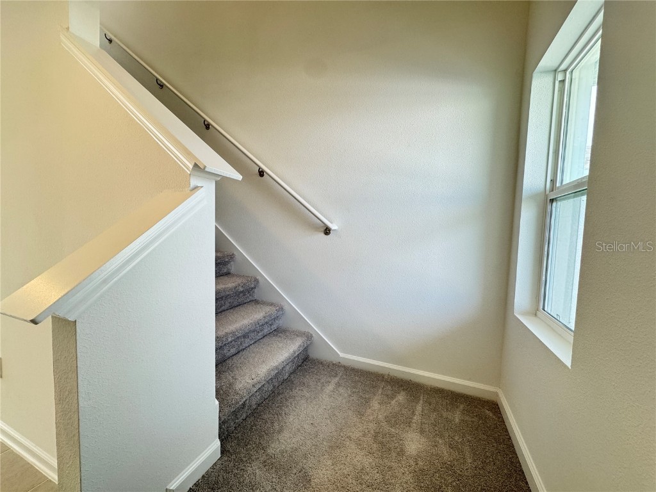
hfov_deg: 102.1
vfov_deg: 85.7
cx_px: 328
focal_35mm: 14
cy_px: 246
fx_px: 265
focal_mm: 2.22
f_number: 2.2
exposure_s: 1/120
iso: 160
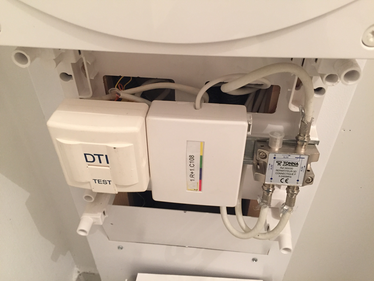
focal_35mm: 29
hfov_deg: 61.7
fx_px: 313
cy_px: 140
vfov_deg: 48.2
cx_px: 187
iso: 250
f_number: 2.2
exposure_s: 1/33
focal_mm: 4.15
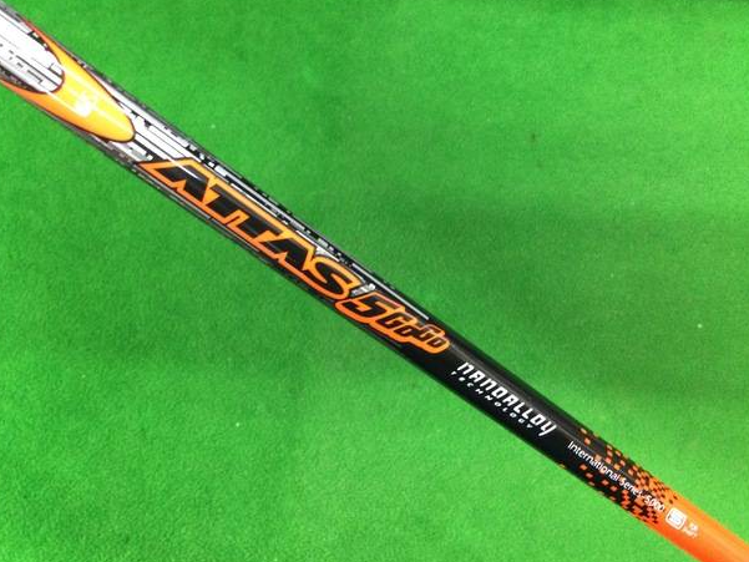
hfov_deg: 55.3
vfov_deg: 43.0
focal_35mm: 33
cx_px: 365
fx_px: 714
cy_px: 270
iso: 200
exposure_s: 1/24
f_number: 2.4
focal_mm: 3.3
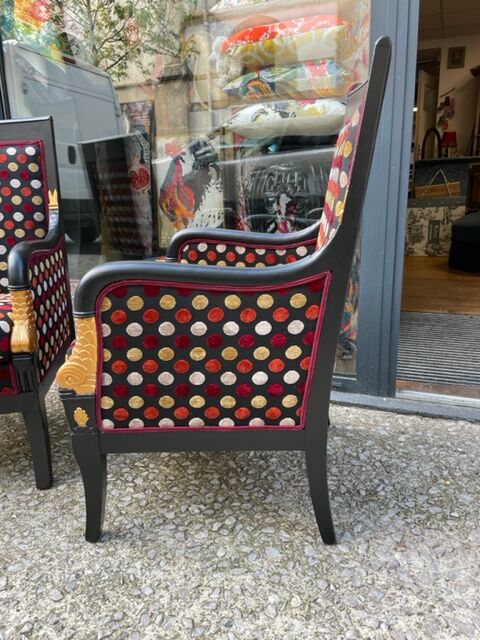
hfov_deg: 53.1
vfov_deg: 67.3
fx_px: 481
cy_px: 320
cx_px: 240
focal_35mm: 26
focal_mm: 4.2
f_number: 1.6
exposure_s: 1/121
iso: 50
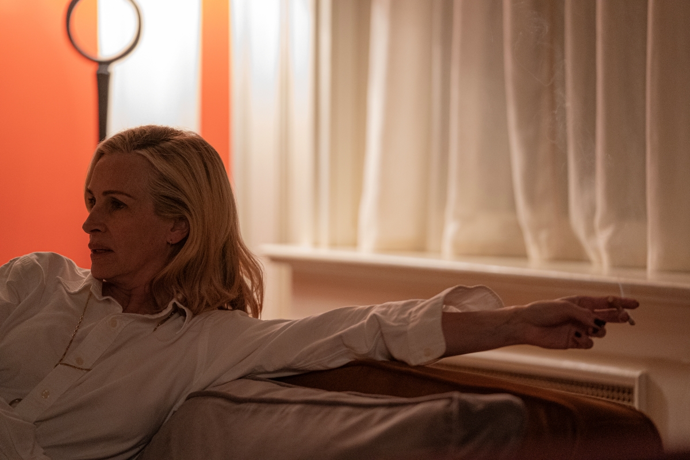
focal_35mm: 140
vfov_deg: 9.8
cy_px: 230
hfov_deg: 14.7
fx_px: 2683
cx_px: 345
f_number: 2.8
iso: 6400
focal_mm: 140
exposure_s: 1/100
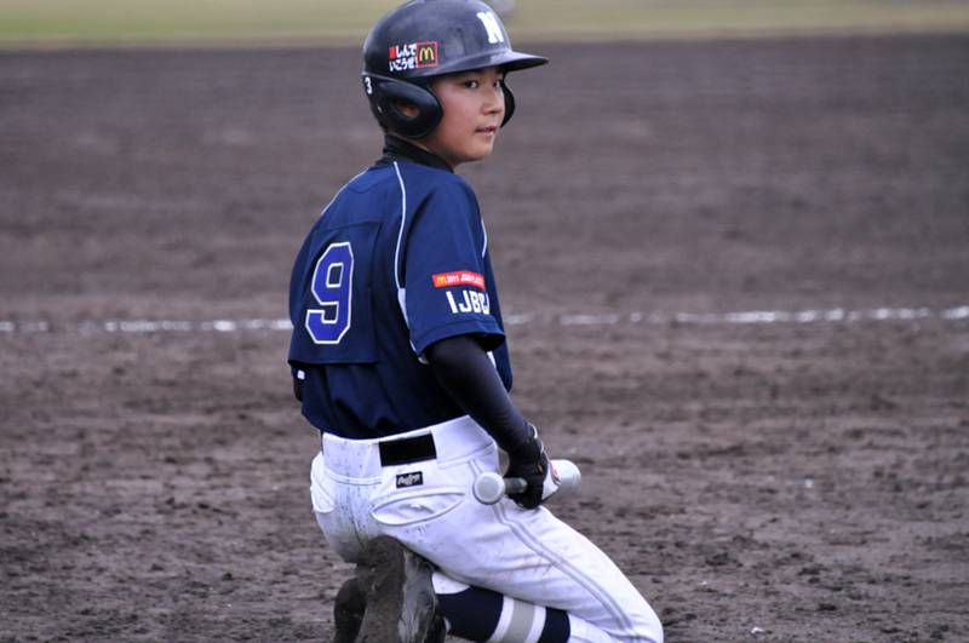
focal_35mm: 450
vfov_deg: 3.0
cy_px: 322
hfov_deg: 4.6
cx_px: 484
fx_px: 12095
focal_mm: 300
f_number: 5.6
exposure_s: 1/400
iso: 1600
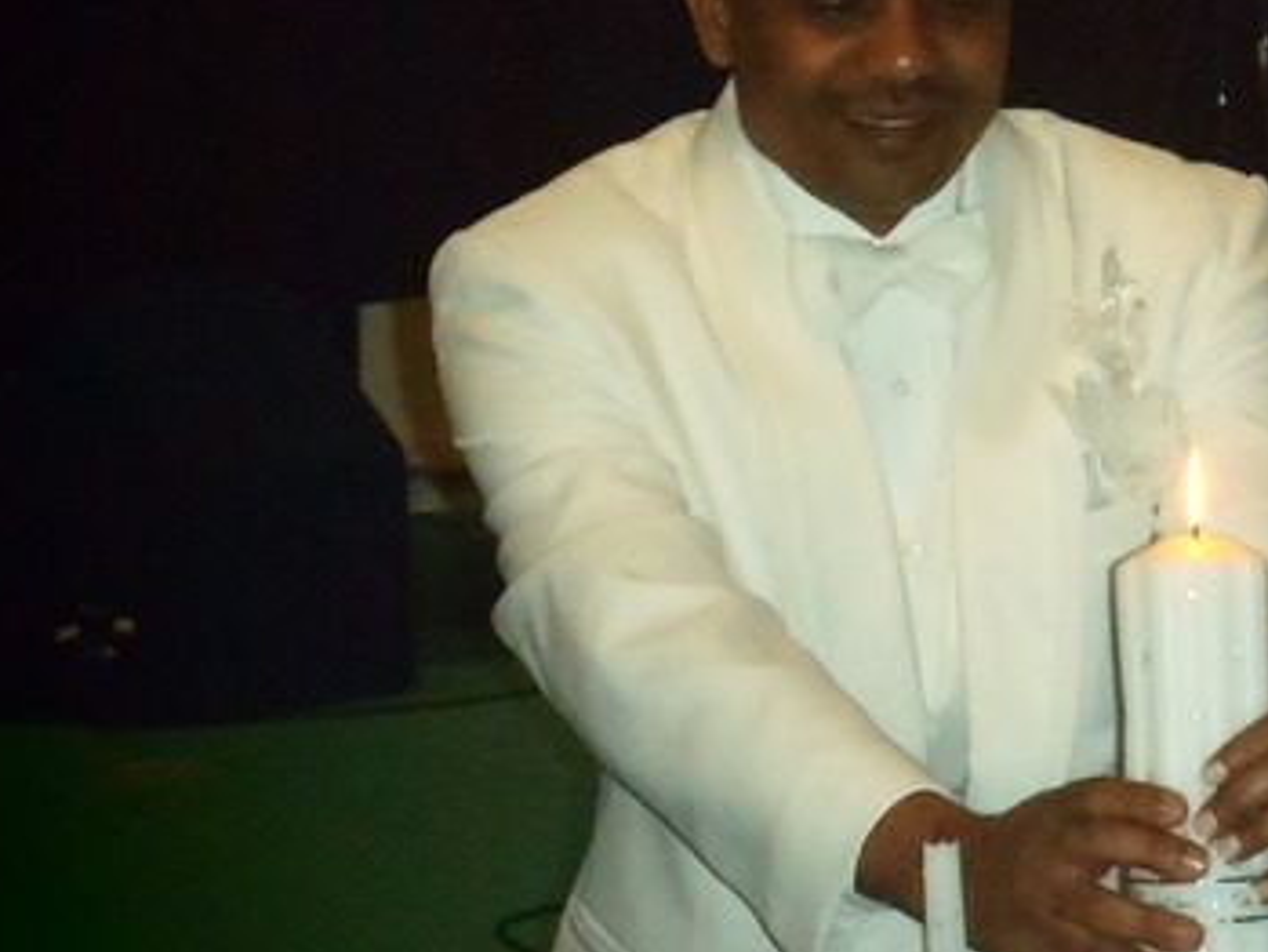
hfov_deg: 10.5
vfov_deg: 7.9
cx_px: 1130
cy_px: 225
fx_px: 6852
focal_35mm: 187
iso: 800
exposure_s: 1/100
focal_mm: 18.2
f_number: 5.1
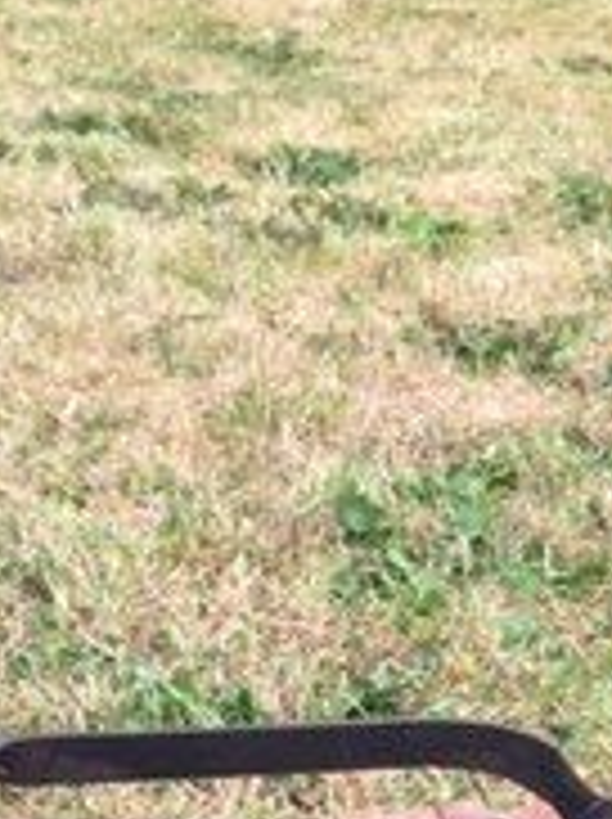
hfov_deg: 14.4
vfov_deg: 18.0
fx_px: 2410
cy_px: 1062
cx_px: 176
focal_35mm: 102
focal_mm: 4.15
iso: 25
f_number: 2.2
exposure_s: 1/148
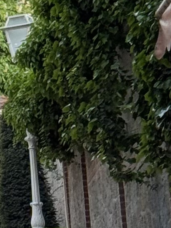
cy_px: -63
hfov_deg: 4.2
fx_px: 2267
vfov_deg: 5.7
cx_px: -256
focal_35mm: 344
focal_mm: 6.76
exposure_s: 1/50
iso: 64
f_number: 1.78
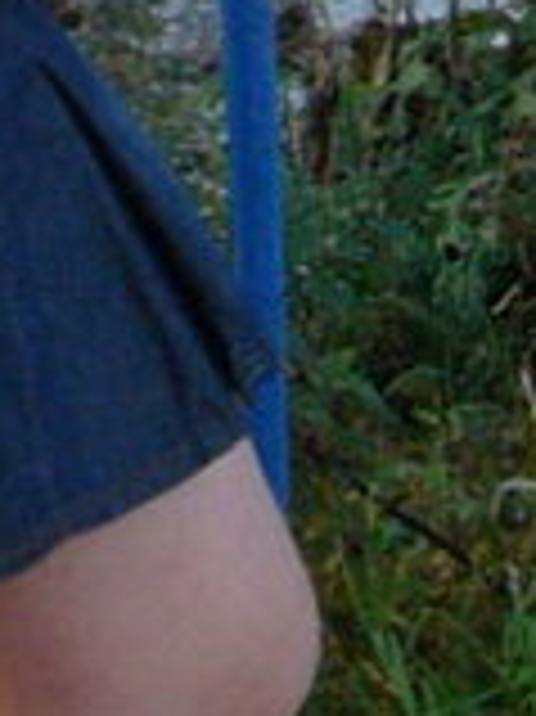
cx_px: -297
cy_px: -639
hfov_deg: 5.0
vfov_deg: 6.5
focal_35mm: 295
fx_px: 6099
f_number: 2.8
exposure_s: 1/125
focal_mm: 6.5
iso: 150
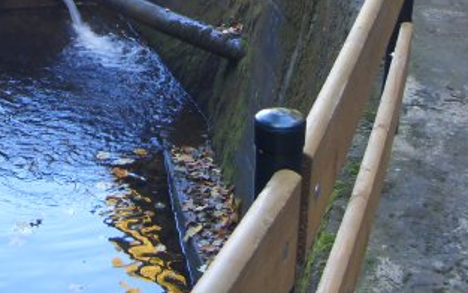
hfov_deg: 20.4
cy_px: -28
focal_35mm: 99
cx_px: 7
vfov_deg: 13.0
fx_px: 1263
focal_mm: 6.6
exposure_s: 1/45
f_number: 3.5
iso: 120
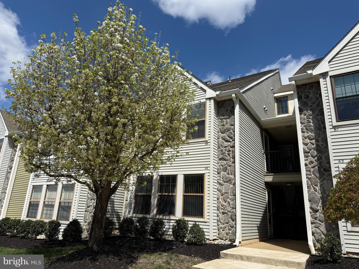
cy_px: 134
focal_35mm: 24
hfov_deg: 71.6
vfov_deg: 56.8
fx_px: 249
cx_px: 180
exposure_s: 1/5714
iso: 80
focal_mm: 6.76
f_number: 1.78
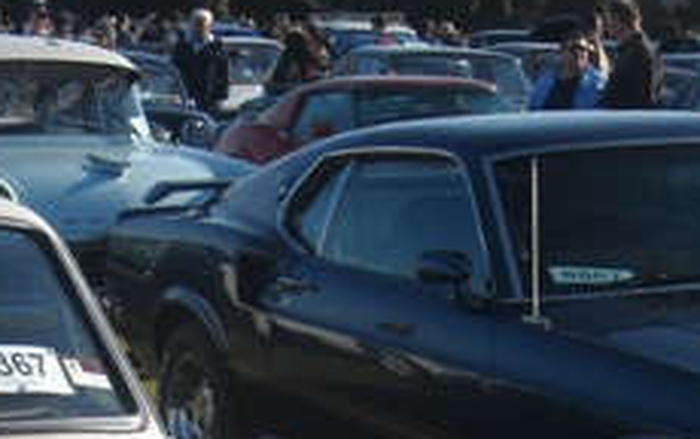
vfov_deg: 9.8
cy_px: 665
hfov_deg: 15.8
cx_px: 33
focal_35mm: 130
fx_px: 2481
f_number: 6.1
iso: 64
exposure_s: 1/239
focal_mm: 7.1
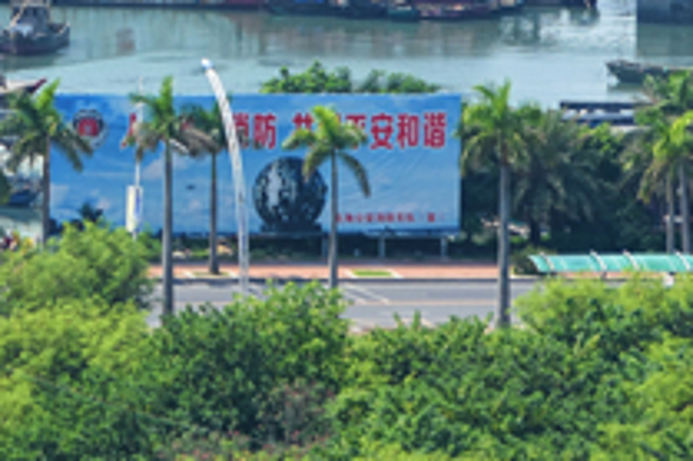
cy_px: -420
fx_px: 11577
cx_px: -20
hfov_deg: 3.4
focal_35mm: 602
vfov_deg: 2.3
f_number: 5.6
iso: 200
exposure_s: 1/1000
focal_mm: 105
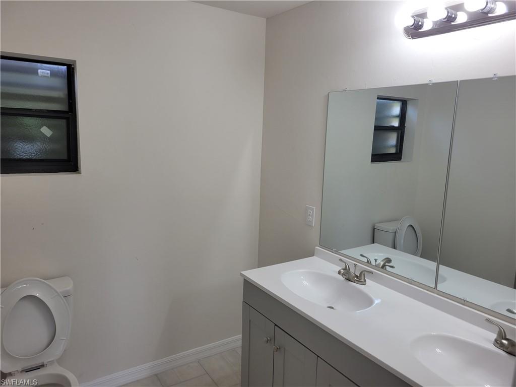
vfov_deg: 53.1
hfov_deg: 67.3
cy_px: 194
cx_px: 258
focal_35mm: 26
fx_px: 388
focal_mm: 5.4
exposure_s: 1/120
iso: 50
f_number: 1.8
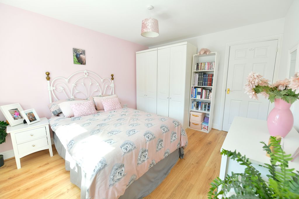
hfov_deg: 104.2
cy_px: 100
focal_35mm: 14
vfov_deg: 81.2
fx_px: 116
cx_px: 150
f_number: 5.6
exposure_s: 1/125
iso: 160
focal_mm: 14
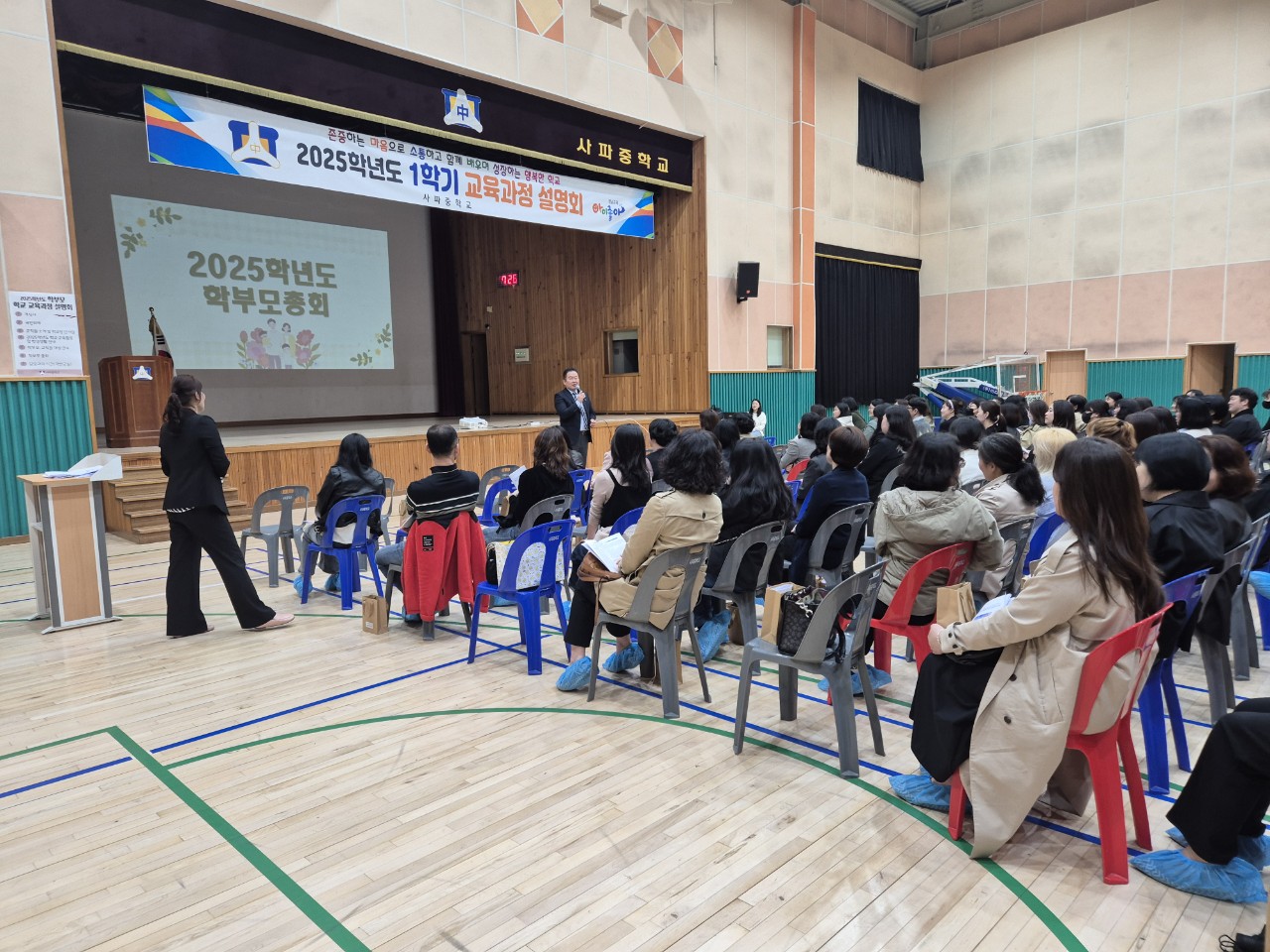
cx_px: 635
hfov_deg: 73.9
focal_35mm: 23
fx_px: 844
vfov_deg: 58.9
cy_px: 476
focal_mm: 5.4
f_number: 1.8
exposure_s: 1/120
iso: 160
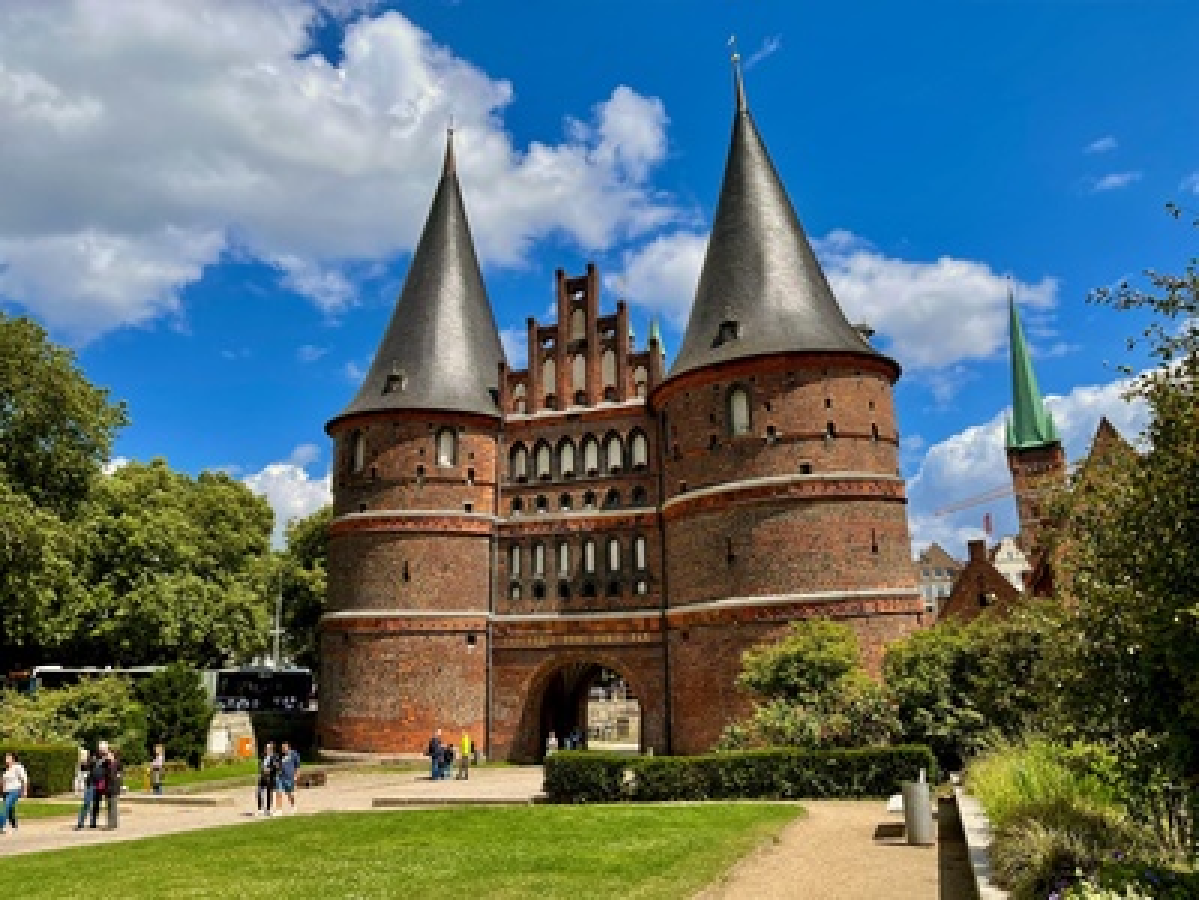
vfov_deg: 53.1
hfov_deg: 67.3
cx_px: 600
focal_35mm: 26
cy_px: 450
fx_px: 901
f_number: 1.6
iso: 32
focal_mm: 5.1
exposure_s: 1/3788
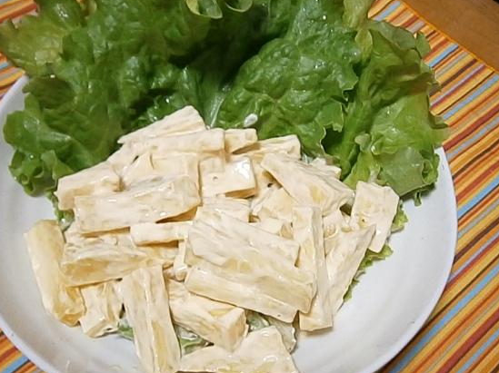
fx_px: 605
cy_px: 197
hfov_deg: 44.8
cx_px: 240
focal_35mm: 42
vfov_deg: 34.3
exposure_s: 1/30
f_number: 3.1
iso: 400
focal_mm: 6.4
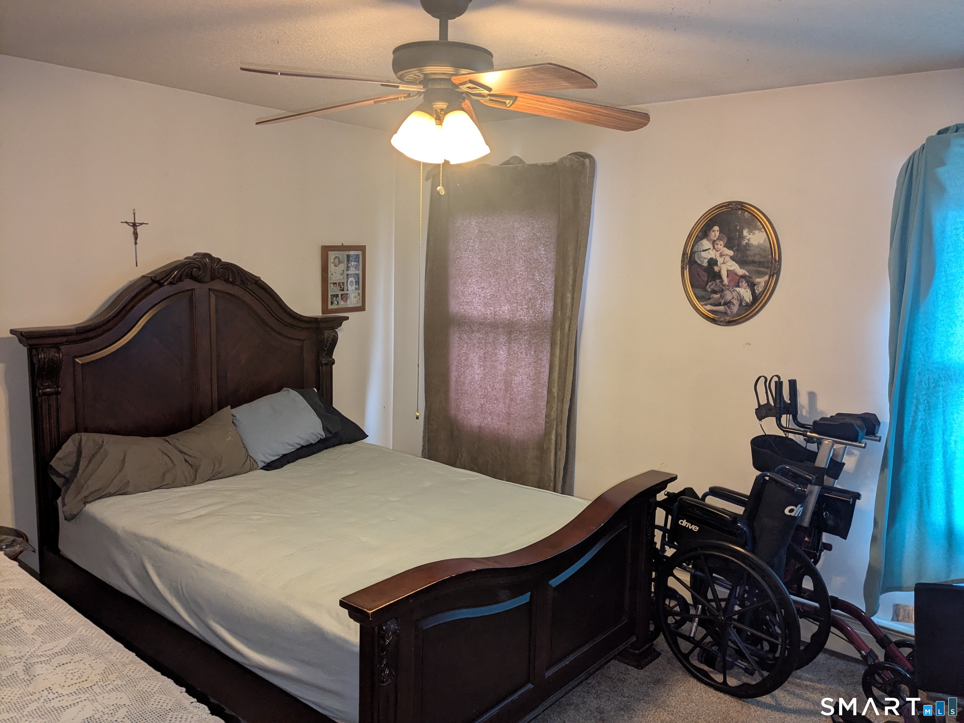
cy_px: 362
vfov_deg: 51.4
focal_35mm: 27
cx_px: 482
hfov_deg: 65.3
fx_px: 752
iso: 254
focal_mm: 4.38
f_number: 1.73
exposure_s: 1/30
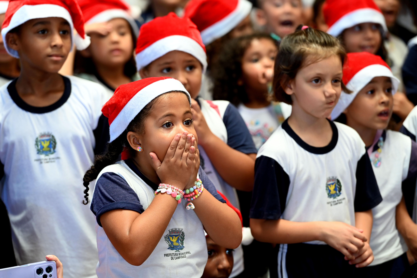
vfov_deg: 6.9
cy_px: 139
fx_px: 2315
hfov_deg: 10.3
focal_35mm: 200
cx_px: 208
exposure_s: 1/160
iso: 1600
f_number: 4
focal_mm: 200
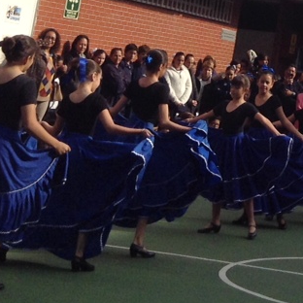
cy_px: -149
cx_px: 383
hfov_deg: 13.9
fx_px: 1198
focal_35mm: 121
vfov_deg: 13.6
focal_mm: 3.3
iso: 32
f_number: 2.4
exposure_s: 1/1704
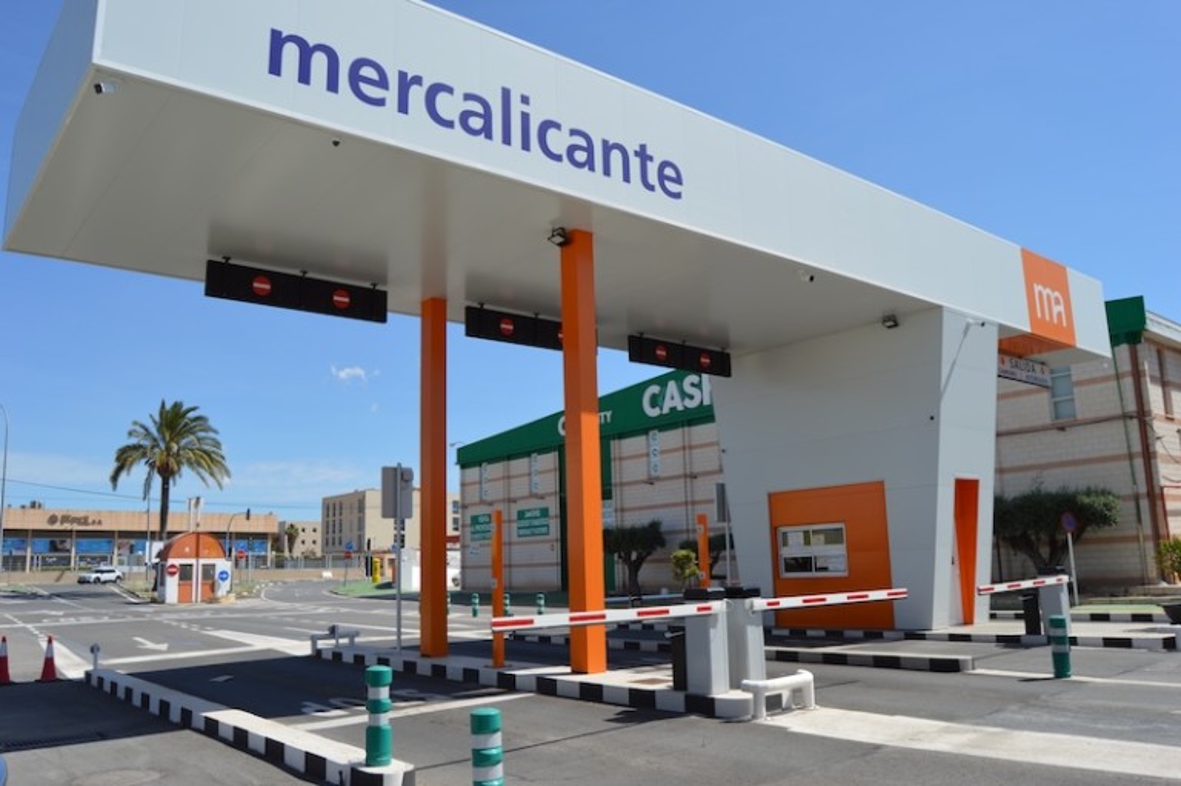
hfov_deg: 67.4
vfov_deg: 47.9
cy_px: 393
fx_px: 885
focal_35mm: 27
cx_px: 590
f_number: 8
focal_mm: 18
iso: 100
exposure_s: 1/250
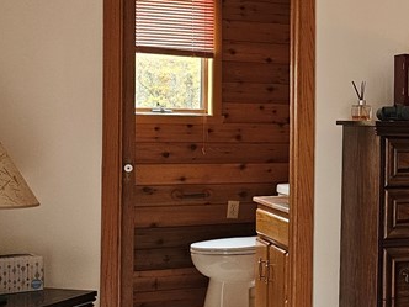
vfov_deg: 20.7
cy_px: 137
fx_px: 839
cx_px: 447
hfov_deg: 25.5
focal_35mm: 71
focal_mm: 6.3
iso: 640
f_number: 1.7
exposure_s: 1/120
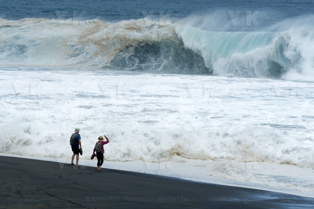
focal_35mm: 187
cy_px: 104
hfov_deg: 11.0
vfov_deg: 7.3
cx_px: 157
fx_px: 1631
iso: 100
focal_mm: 125
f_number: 8
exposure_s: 1/800
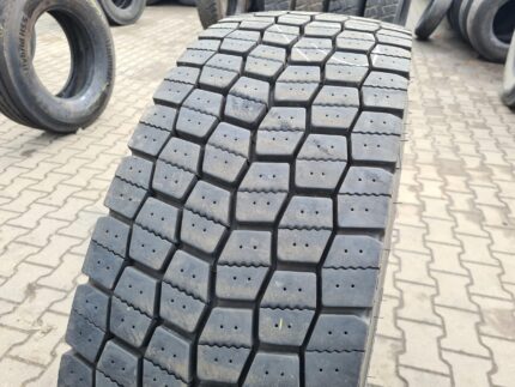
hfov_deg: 67.3
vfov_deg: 53.1
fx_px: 387
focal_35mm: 26
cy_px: 194
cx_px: 258
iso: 50
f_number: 1.8
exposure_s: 1/400
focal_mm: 5.4
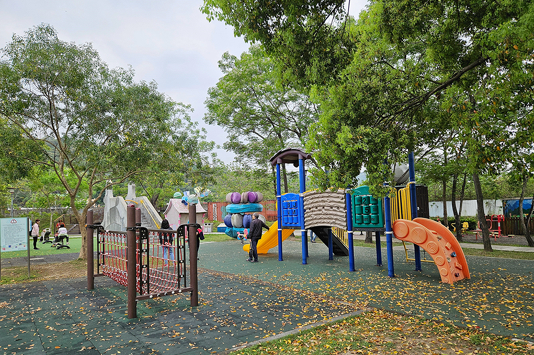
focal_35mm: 24
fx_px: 356
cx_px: 267
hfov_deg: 73.8
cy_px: 197
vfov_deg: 53.0
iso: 40
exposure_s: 1/1361
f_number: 1.8
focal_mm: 5.4
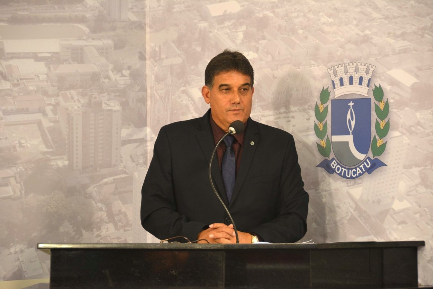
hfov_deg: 12.2
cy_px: 144
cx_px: 216
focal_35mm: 168
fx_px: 2022
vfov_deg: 8.2
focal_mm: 112
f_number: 5.3
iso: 800
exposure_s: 1/50
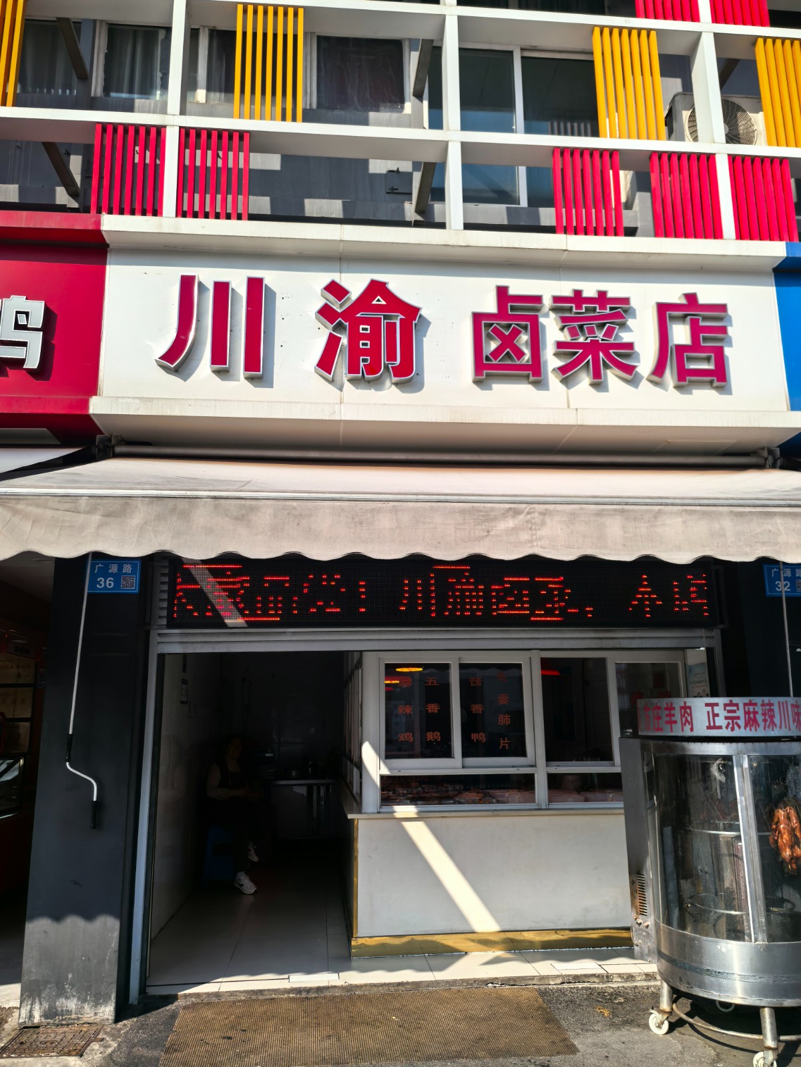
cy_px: 534
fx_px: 833
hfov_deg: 51.4
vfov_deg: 65.3
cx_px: 400
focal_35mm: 27
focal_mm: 5.75
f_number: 1.4
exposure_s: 1/8264
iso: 50
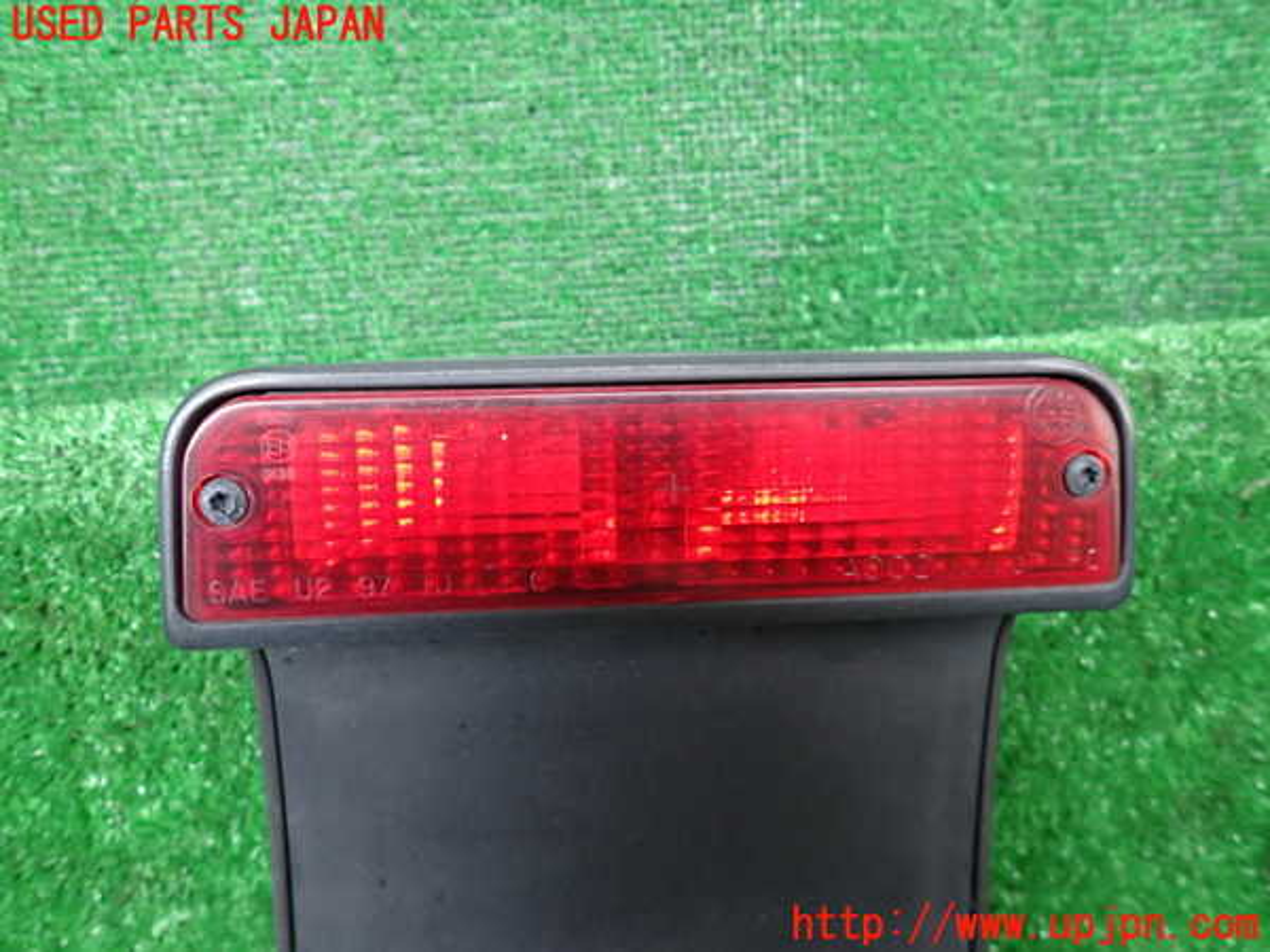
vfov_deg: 54.9
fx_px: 917
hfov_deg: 69.4
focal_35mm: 25
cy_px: 476
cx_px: 635
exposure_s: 1/30
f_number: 2
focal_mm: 4.5
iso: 250
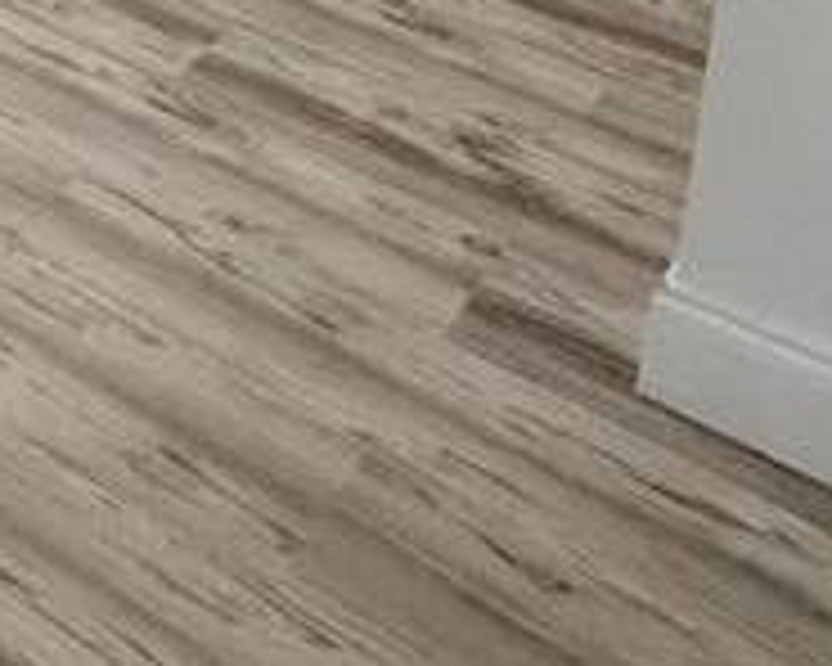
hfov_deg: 21.5
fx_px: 1748
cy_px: -644
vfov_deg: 16.6
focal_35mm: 71
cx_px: -486
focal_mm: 2.22
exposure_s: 1/120
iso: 250
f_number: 2.2
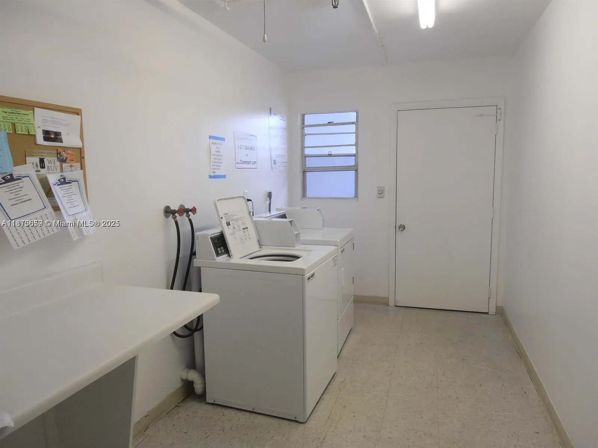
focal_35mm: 24
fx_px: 415
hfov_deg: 71.6
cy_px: 224
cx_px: 299
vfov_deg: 56.8
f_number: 3
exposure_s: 1/60
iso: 80
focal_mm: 4.2
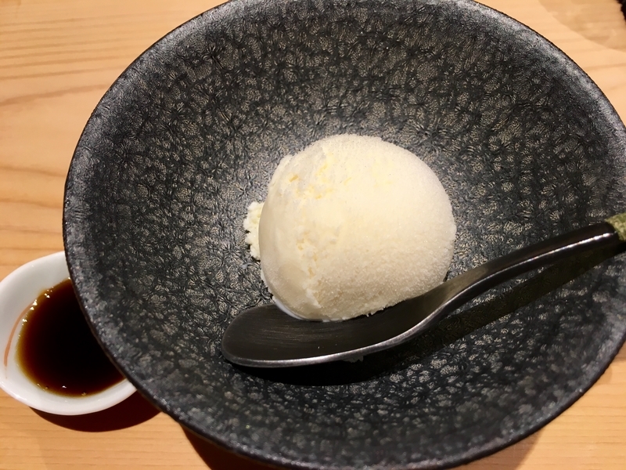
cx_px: 313
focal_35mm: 29
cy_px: 235
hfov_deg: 61.7
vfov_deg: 48.2
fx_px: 524
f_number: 2.2
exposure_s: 1/30
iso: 50
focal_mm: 4.15
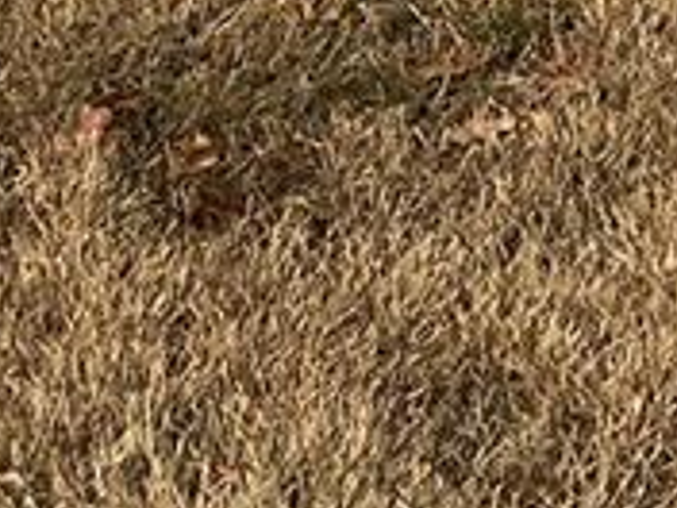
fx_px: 3520
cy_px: -770
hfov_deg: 10.9
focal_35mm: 180
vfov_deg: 7.6
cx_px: 677
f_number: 2.4
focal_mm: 3.3
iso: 25
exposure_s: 1/858
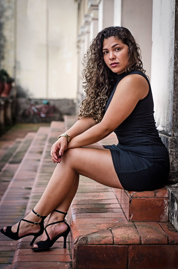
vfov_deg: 27.0
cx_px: 89
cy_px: 134
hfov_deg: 18.1
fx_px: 559
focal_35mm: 75
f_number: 3.2
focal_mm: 50
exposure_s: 1/800
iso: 100
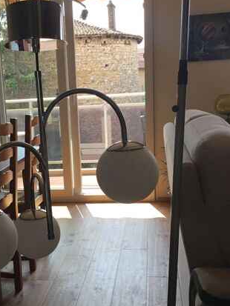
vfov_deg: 39.6
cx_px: 72
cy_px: 170
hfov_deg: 30.0
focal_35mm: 48
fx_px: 425
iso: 25
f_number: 2.4
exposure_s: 1/181
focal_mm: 3.3
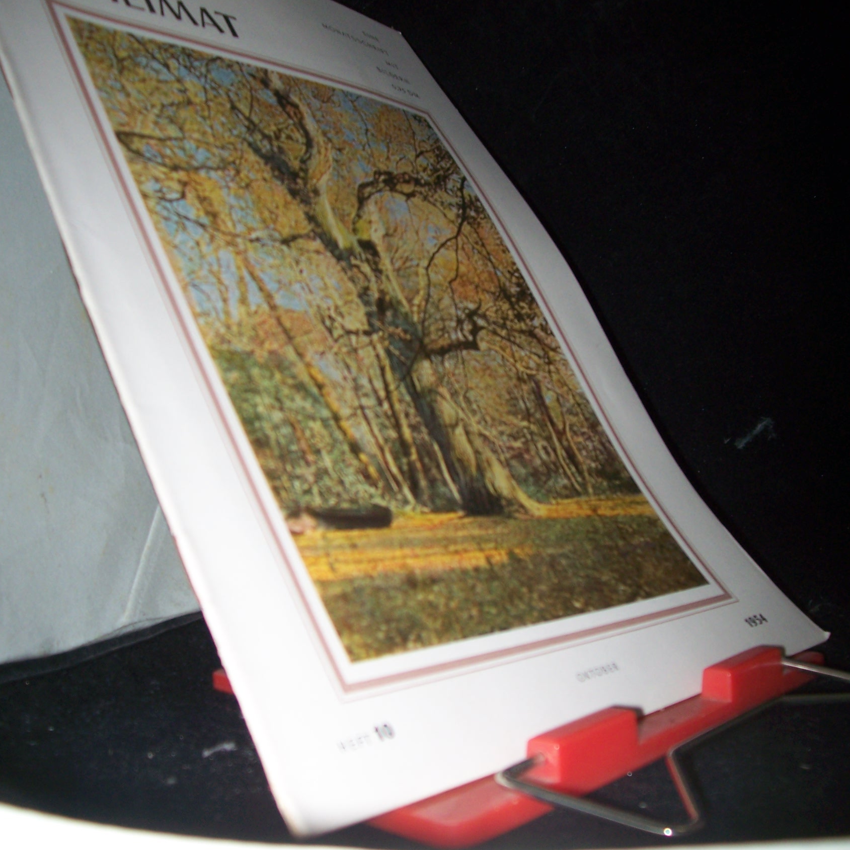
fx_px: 1139
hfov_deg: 40.9
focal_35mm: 41
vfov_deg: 40.8
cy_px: 505
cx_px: 423
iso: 80
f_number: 2.7
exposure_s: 1/60
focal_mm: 5.6
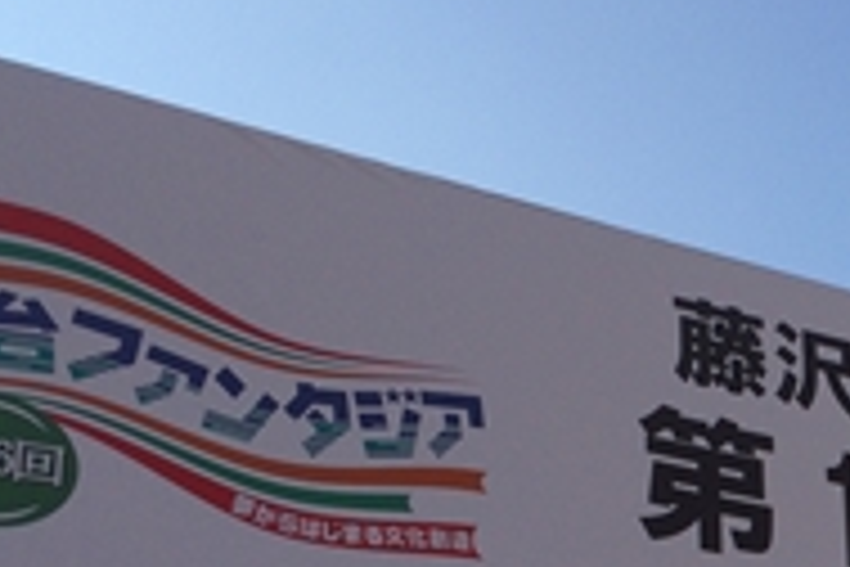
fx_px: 2030
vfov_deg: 15.3
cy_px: 677
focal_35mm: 86
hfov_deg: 22.2
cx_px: 962
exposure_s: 1/2053
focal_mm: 4.15
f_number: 2.2
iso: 32
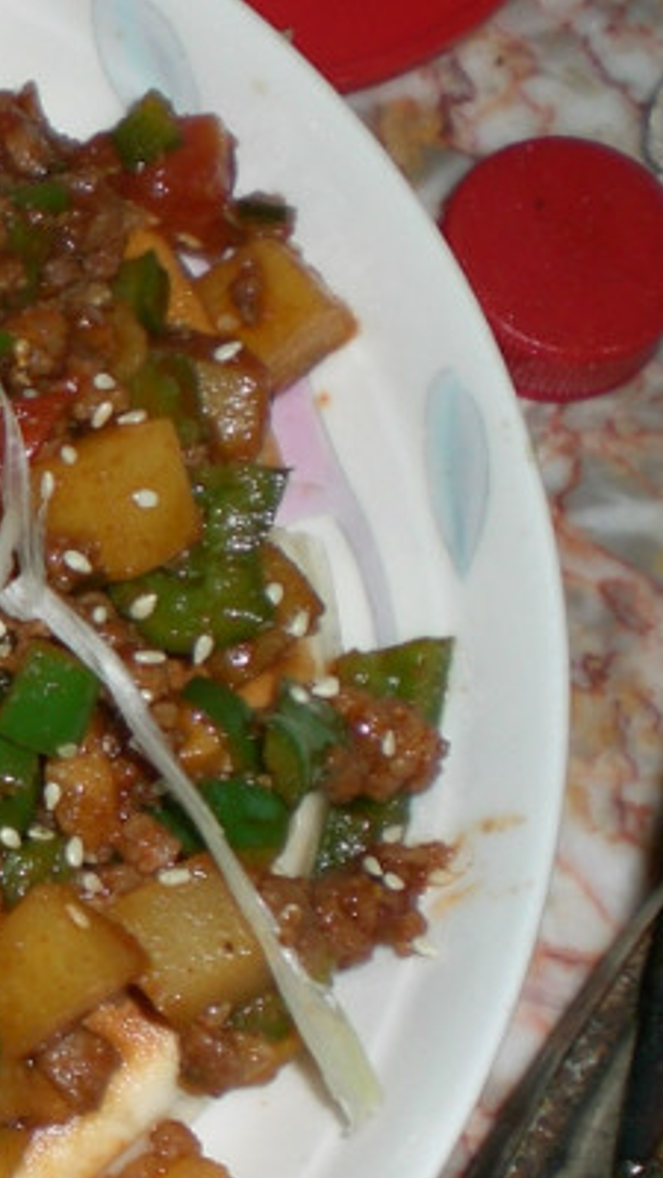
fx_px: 2719
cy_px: 739
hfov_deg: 13.0
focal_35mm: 87
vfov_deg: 24.4
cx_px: -386
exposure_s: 1/60
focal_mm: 6.3
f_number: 3.1
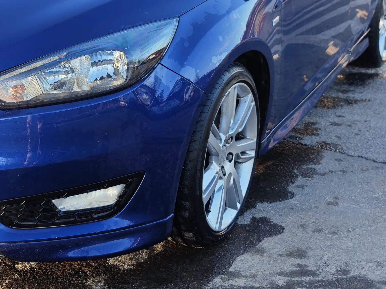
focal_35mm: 69
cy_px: 51
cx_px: 107
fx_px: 769
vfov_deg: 21.0
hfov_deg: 27.8
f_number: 2
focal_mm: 8.72
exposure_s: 1/405
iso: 50
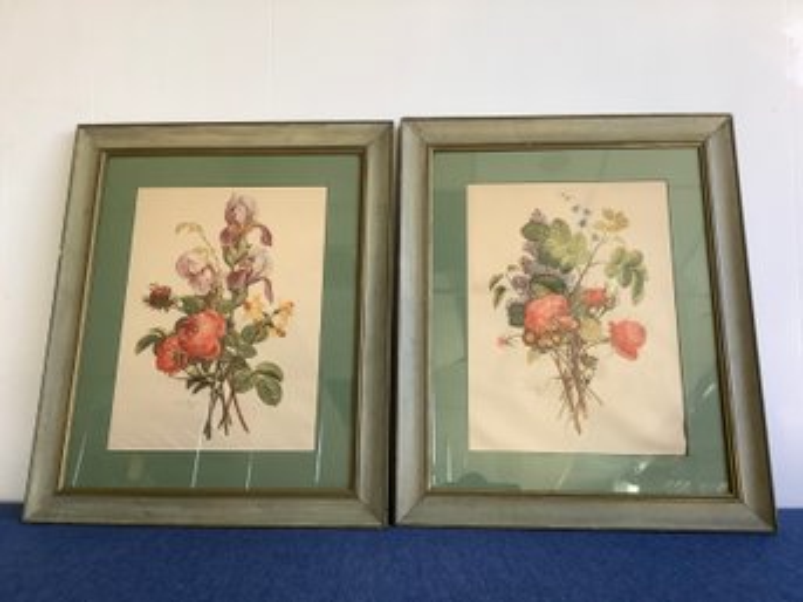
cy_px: 301
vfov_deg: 45.4
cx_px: 402
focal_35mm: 31
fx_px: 719
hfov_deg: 58.4
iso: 64
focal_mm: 3.3
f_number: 2.4
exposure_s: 1/60
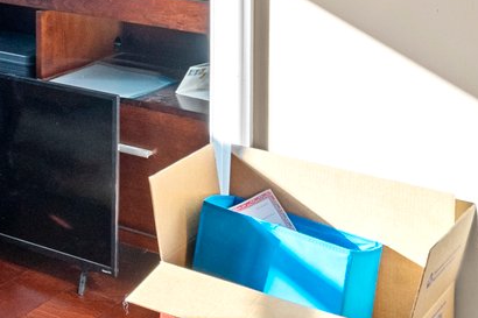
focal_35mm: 85
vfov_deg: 14.6
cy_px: -201
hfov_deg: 20.0
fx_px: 1128
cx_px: -280
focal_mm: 17
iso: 400
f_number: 8
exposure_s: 1/20
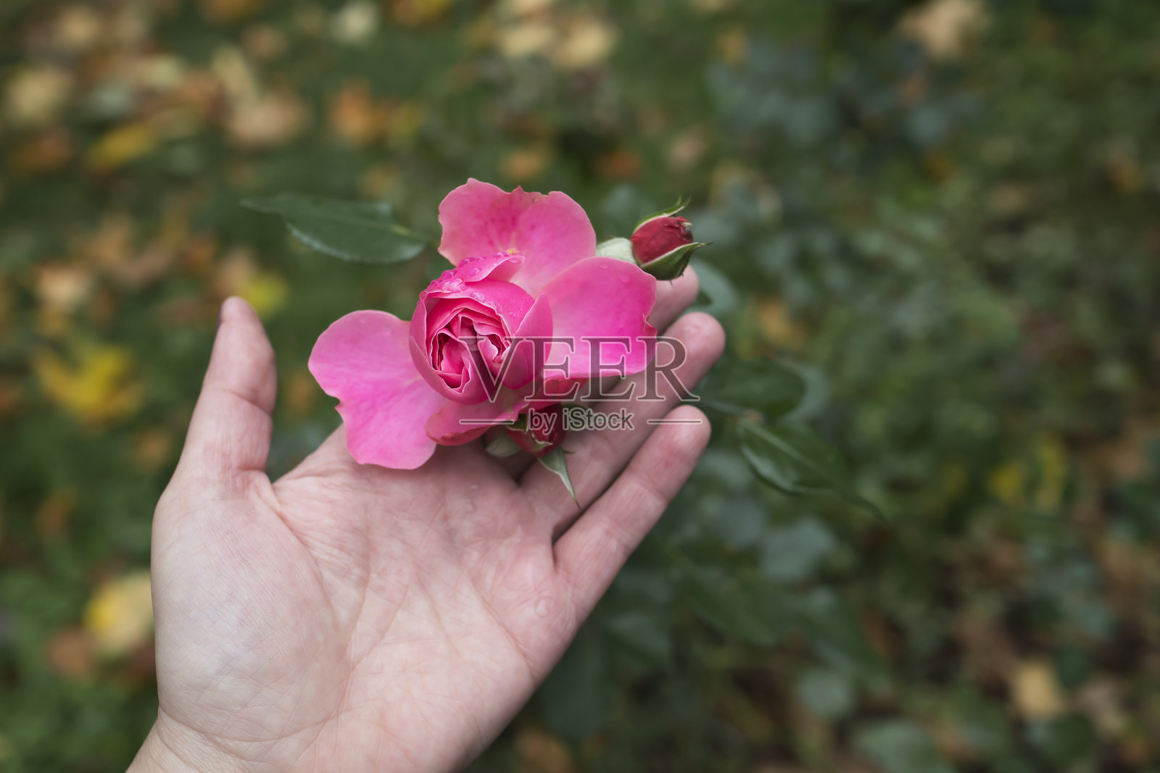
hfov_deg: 53.1
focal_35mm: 36
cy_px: 386
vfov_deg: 36.9
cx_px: 580
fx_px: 1160
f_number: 2.8
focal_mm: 24
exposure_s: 1/200
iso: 200
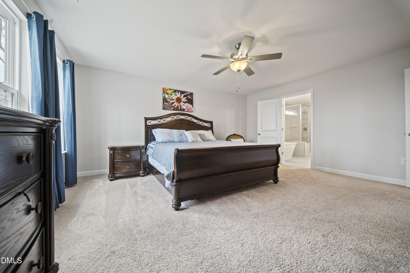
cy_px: 136
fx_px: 137
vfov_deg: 90.0
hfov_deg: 112.6
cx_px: 205
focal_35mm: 12
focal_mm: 12
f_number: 6.3
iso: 800
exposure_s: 1/15
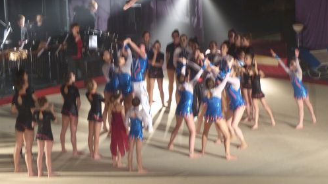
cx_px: 164
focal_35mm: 148
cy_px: 65
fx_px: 1287
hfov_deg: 14.5
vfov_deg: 8.2
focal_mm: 24.3
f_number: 2.8
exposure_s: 1/40
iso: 400
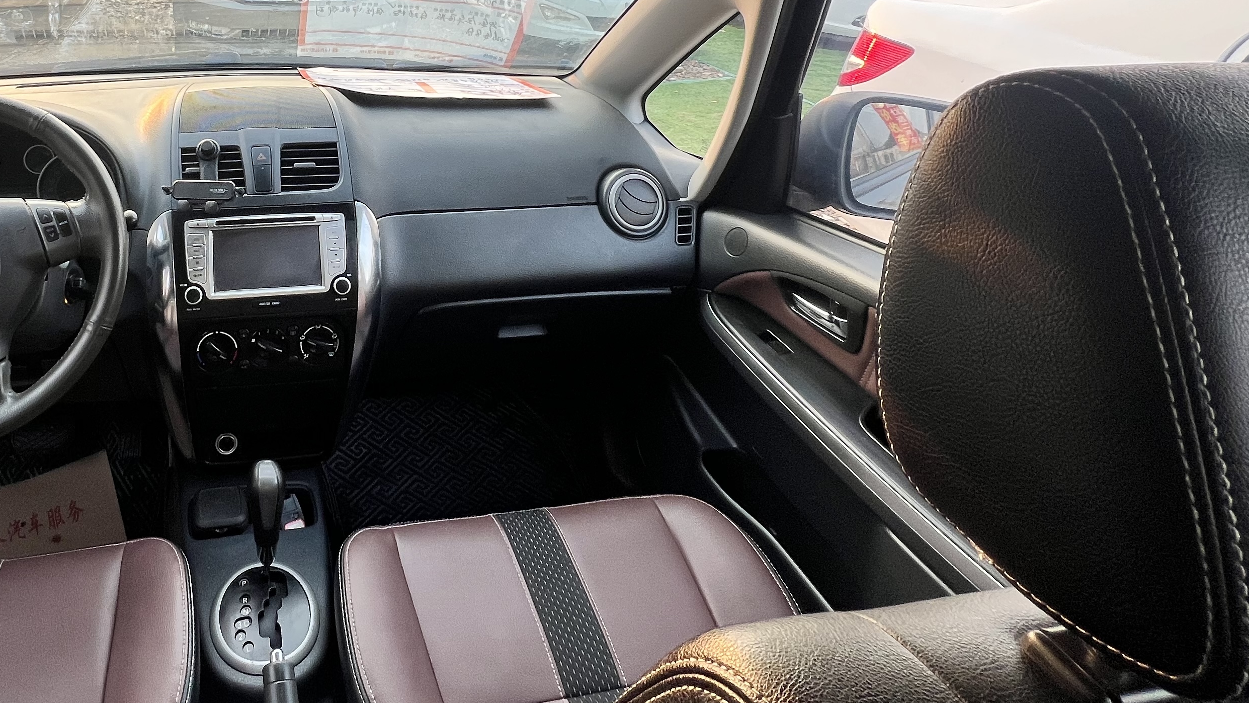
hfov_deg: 74.1
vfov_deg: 45.3
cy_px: 82
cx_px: 341
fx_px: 762
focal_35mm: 23
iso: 40
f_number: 1.8
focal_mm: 1.57
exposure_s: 1/99
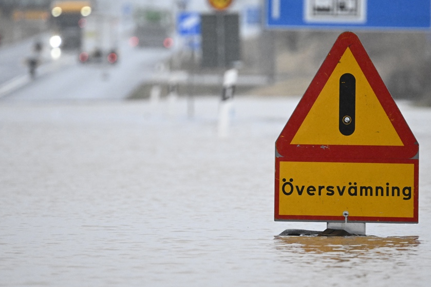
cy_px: 133
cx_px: 238
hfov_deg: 3.2
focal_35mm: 648
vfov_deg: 2.1
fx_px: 7760
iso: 6400
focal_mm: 400
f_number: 5.6
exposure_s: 1/640
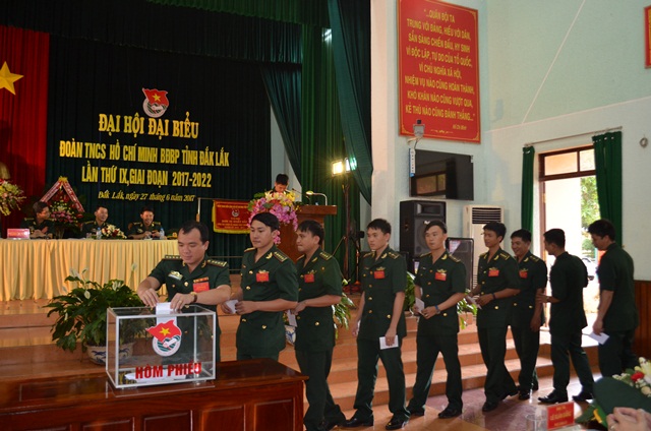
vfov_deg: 39.8
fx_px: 596
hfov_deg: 57.3
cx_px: 326
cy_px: 216
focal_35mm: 33
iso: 800
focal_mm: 22
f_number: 3.8
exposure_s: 1/60
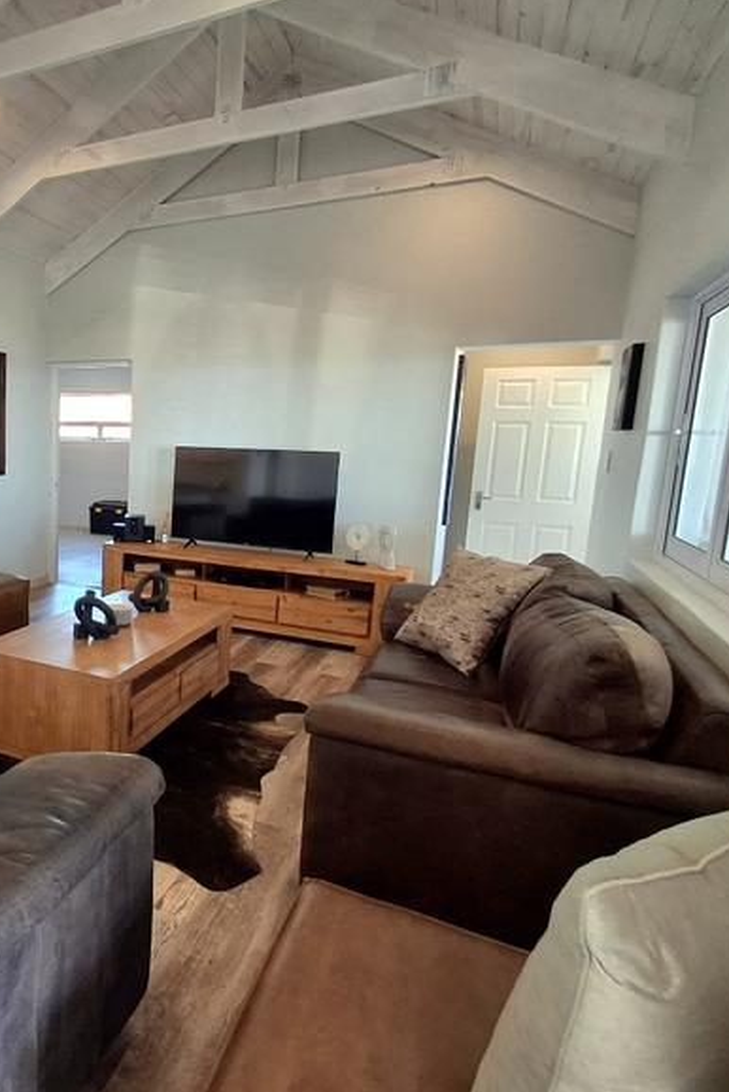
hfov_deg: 49.9
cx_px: 91
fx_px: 698
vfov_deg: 76.1
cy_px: 556
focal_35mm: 23
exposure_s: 1/40
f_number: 2.2
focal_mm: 1.64
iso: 64
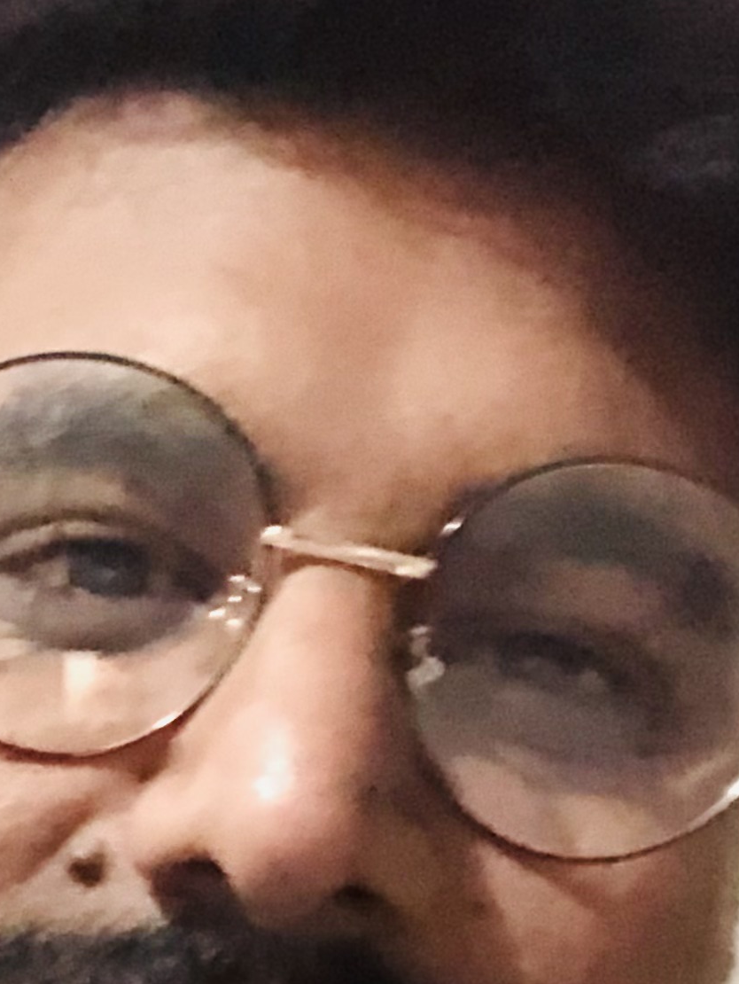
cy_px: 1191
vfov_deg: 20.5
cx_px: -182
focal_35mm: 89
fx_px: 2530
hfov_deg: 15.9
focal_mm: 2.87
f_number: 2.2
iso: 2000
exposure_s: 1/15
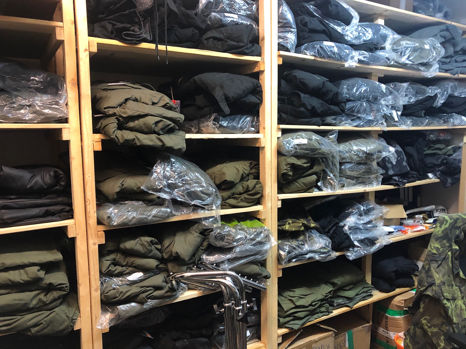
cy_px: 174
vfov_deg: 49.7
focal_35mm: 28
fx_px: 377
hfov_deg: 63.4
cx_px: 233
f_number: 1.8
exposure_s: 1/14
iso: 100
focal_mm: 3.99
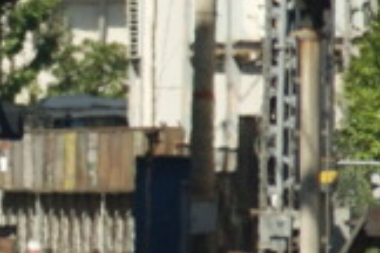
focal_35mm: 2845
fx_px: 30028
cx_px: -134
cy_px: 126
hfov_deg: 0.7
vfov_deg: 0.5
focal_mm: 300
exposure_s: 1/500
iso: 160
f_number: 5.6
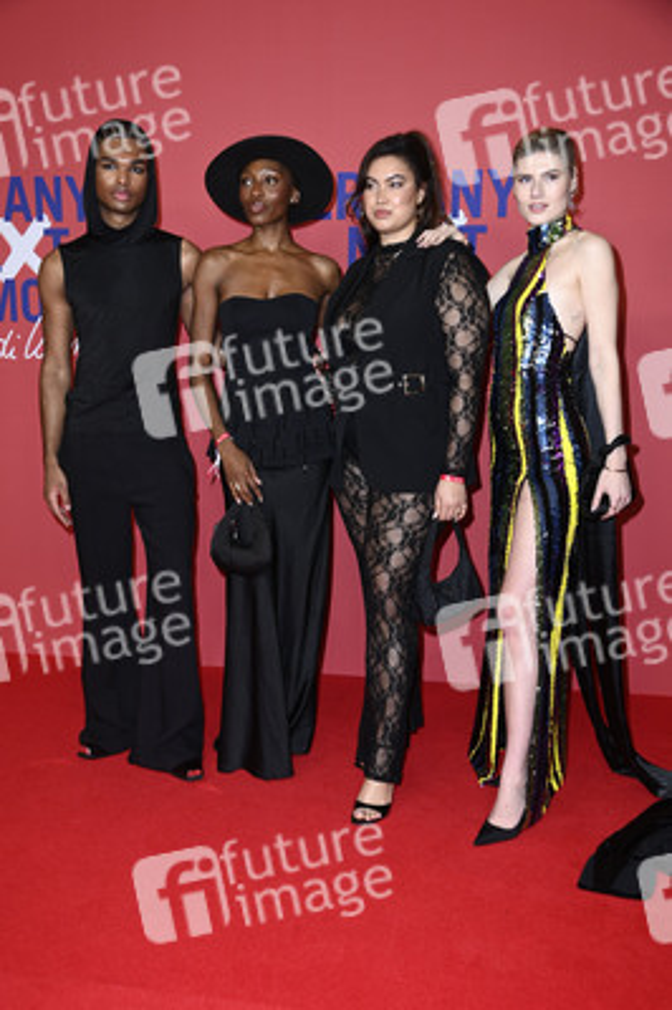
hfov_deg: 36.8
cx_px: 336
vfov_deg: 53.2
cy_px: 505
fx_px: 1010
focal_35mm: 36
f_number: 5.6
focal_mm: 36
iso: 640
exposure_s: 1/200
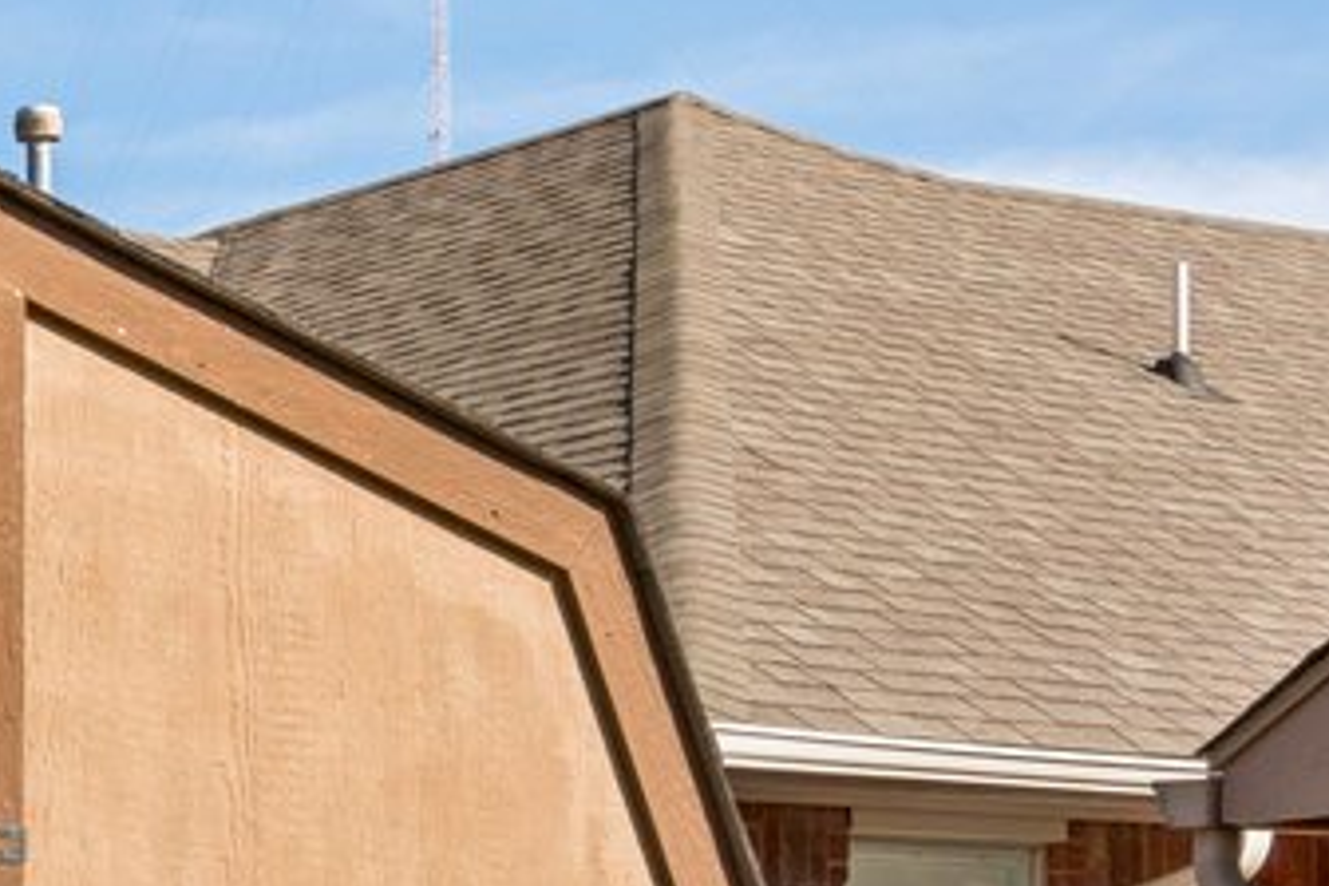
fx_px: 4725
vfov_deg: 10.3
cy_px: 1452
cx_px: -471
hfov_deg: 15.2
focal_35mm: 128
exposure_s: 1/800
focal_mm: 21
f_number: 7.1
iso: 200
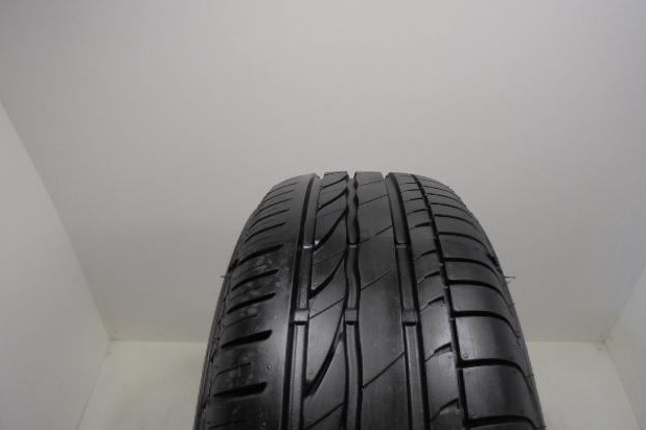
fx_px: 502
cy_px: 200
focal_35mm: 28
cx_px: 323
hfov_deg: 65.5
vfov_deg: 46.4
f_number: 3.5
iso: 100
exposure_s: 1/40
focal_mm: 4.6
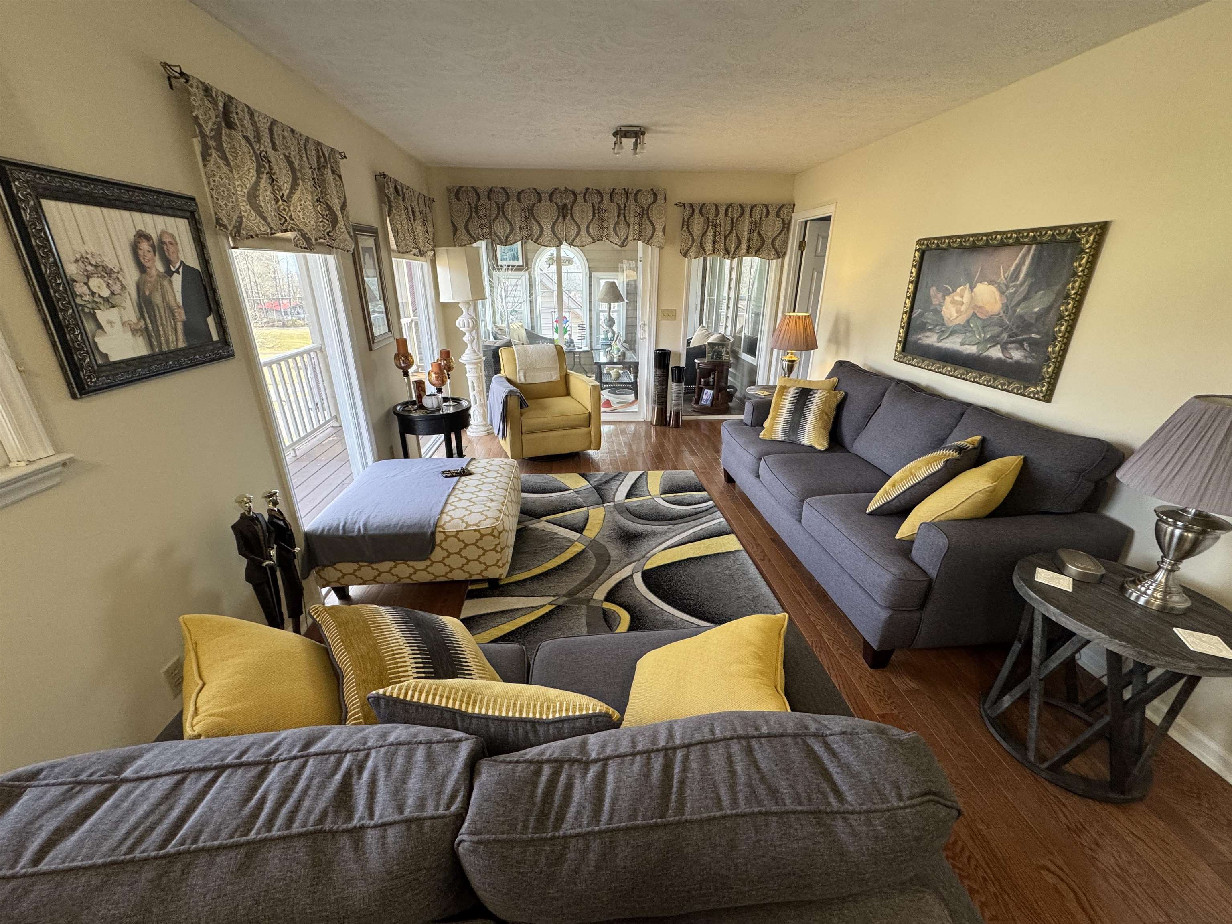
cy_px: 462
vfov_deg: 85.7
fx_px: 498
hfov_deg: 102.1
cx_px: 616
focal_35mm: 14
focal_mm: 2.22
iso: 200
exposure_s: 1/120
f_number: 2.2
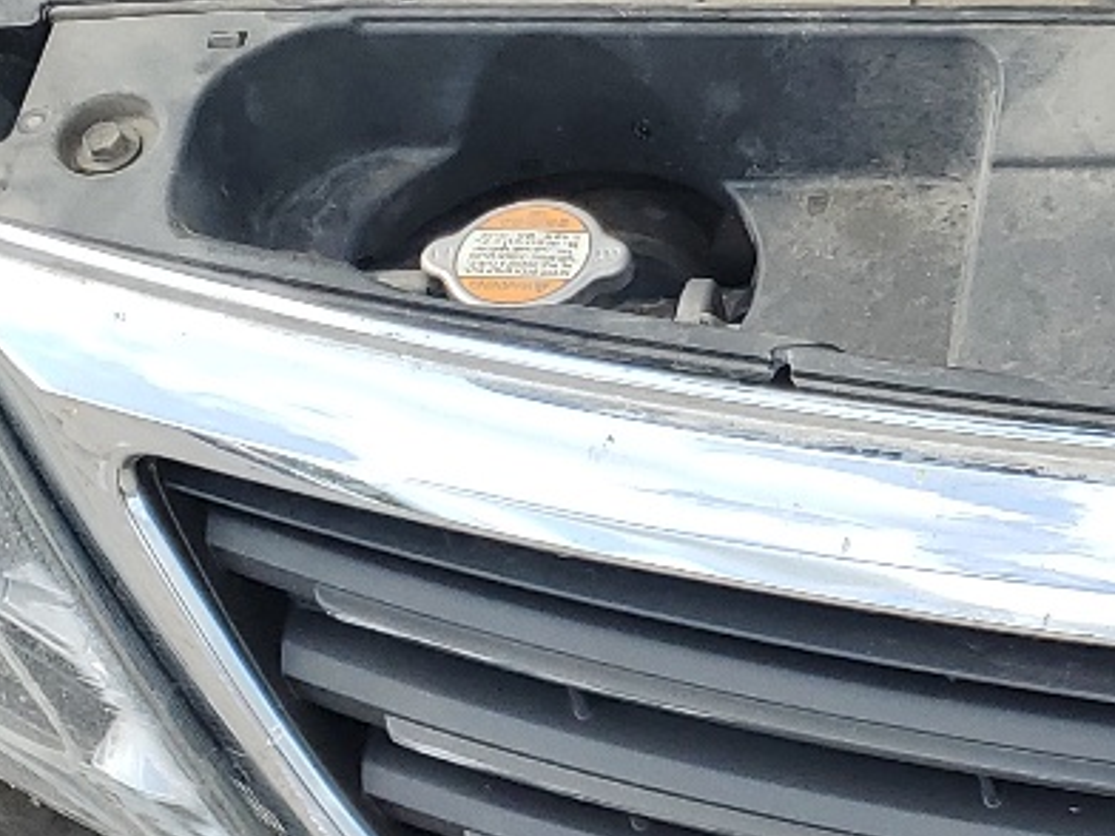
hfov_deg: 16.8
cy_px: 102
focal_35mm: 106
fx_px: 3414
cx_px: 1672
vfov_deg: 13.8
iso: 50
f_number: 1.5
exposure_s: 1/909
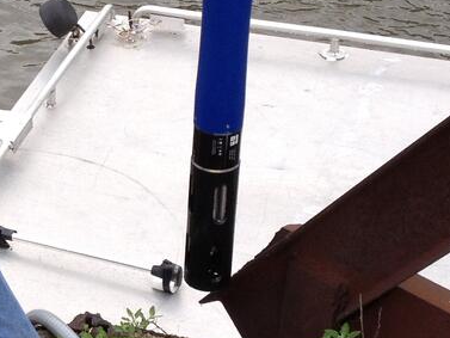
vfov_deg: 12.0
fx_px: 1612
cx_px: -5
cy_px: 143
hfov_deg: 15.6
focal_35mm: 124
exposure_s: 1/736
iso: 64
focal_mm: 4.28
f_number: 2.4
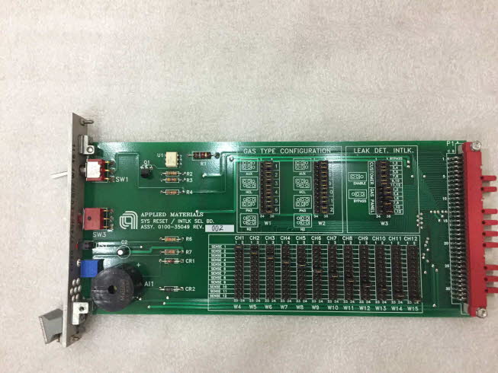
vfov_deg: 48.2
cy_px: 186
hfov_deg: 61.7
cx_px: 249
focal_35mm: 29
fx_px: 417
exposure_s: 1/30
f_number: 2.2
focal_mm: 4.15
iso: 250
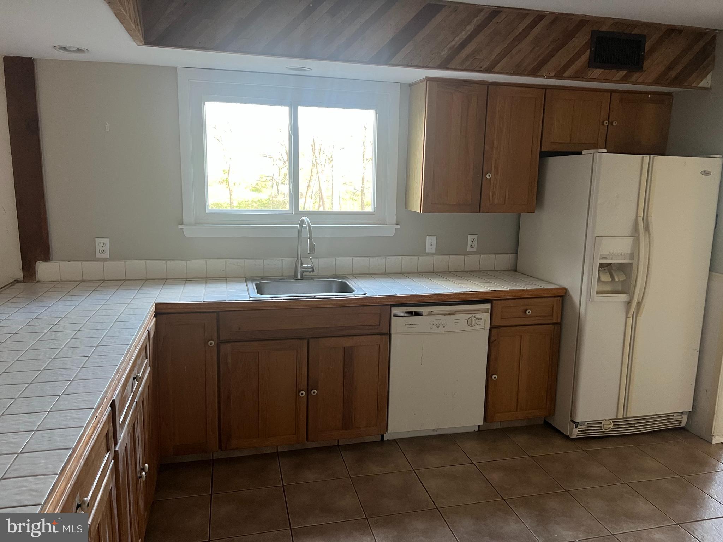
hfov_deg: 67.3
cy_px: 271
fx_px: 543
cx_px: 362
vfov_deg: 53.1
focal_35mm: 26
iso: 400
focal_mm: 5.7
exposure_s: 1/60
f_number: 1.5
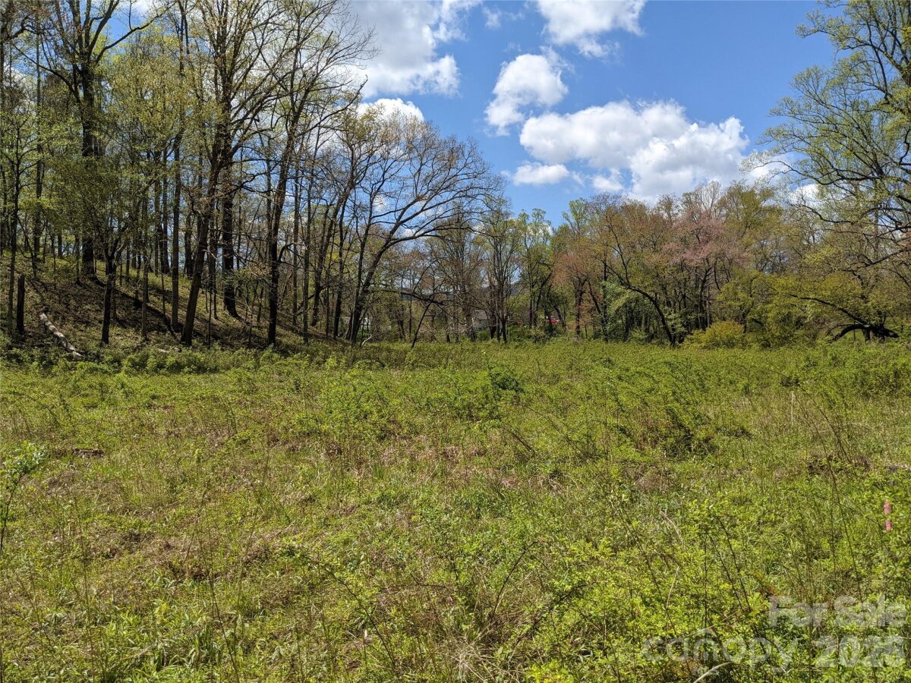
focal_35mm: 27
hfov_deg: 65.3
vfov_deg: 51.4
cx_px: 456
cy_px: 342
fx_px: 711
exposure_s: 1/3906
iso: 53
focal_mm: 4.38
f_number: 1.73
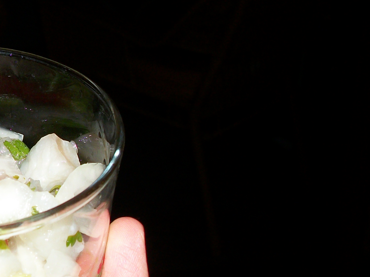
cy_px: 151
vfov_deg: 17.4
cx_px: -20
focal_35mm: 85
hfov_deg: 22.0
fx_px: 908
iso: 80
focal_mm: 5.7
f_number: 2.9
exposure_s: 1/60
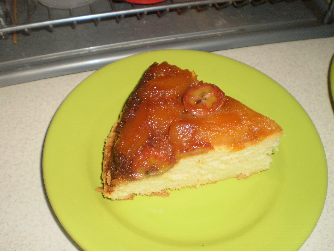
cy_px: 126
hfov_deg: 51.4
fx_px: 347
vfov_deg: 39.7
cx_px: 167
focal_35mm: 36
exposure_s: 1/30
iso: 125
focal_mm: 6.3
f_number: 3.1
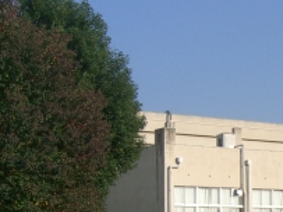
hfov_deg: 15.2
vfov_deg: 12.2
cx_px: 422
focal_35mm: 120
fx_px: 980
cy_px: 206
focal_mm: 7.9
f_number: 4
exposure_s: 1/800
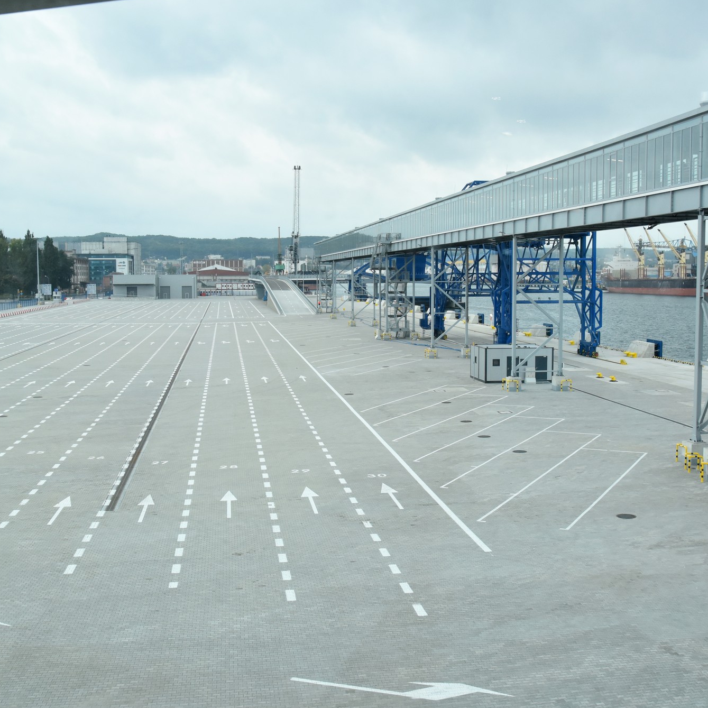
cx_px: 364
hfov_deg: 42.8
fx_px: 902
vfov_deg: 42.8
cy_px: 356
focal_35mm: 39
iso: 800
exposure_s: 1/400
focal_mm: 20
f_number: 10
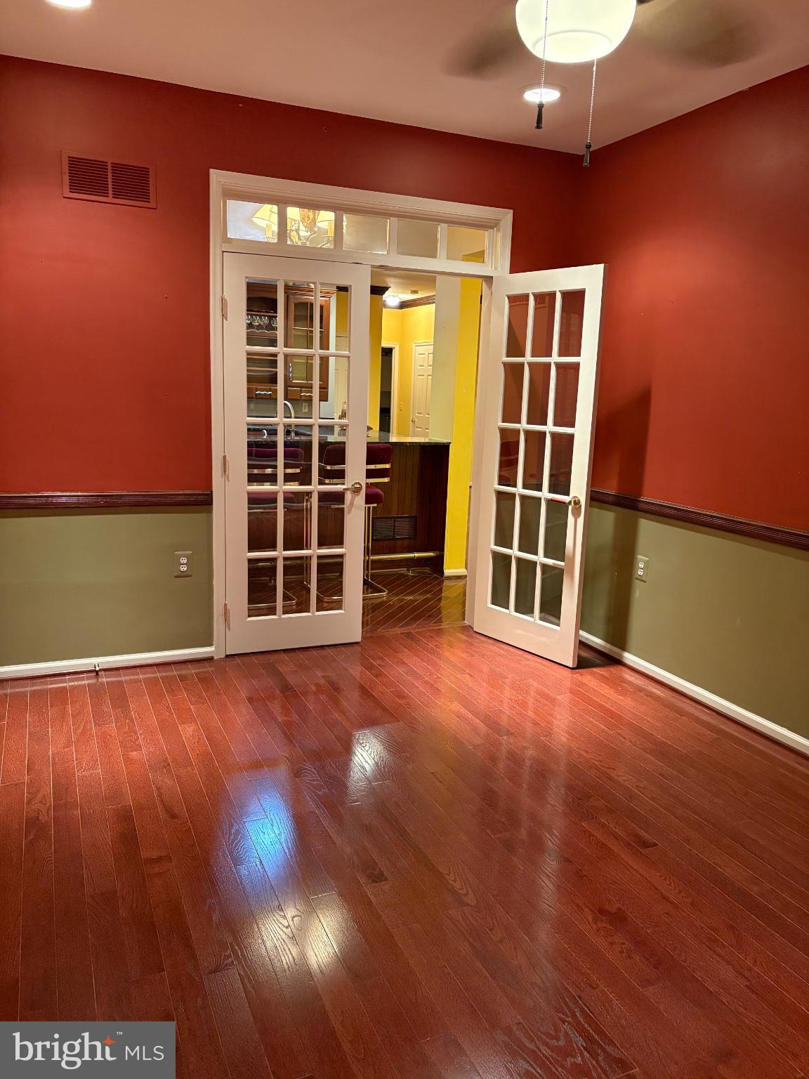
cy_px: 540
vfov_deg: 67.3
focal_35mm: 26
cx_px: 404
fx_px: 810
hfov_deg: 53.1
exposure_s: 1/60
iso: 500
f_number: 1.6
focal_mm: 5.96
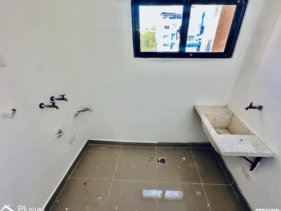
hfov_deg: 98.1
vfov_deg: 81.7
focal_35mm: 15
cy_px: 102
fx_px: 122
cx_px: 148
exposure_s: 1/99
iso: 125
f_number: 2.2
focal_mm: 2.22
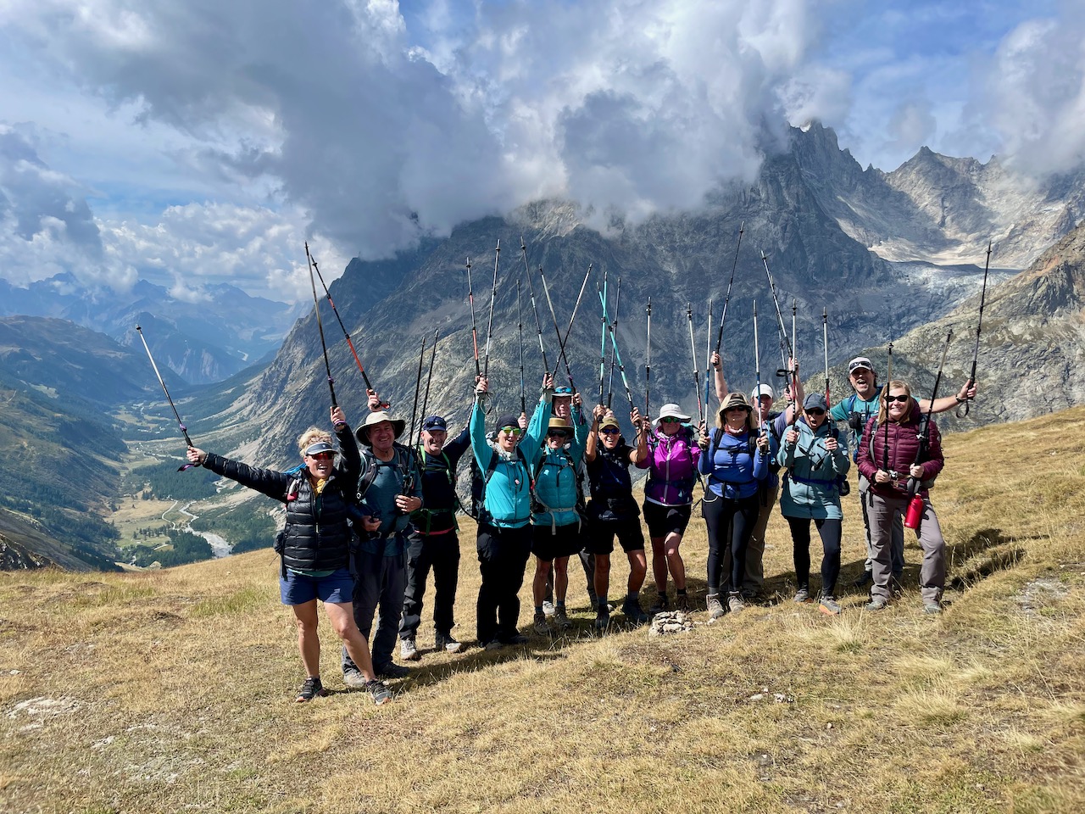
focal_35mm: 26
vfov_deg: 53.1
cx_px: 542
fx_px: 815
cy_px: 407
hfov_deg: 67.3
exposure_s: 1/3509
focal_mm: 4.2
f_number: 1.6
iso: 32
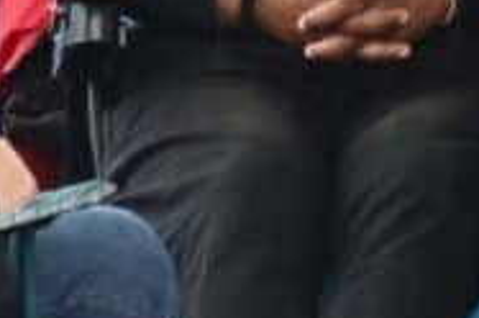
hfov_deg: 4.8
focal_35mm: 432
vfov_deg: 3.2
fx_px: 5738
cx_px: 241
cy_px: -95
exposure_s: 1/125
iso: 500
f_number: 4
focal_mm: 70
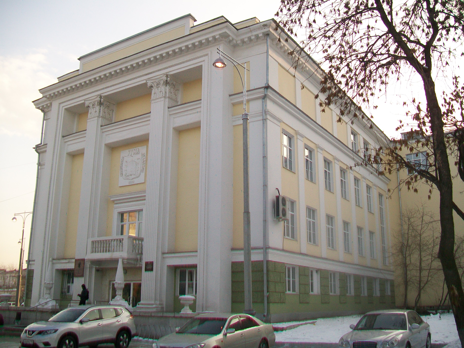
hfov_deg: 54.0
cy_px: 174
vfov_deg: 41.8
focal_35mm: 34
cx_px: 232
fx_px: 456
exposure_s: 1/200
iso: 64
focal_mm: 6.1
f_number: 2.7
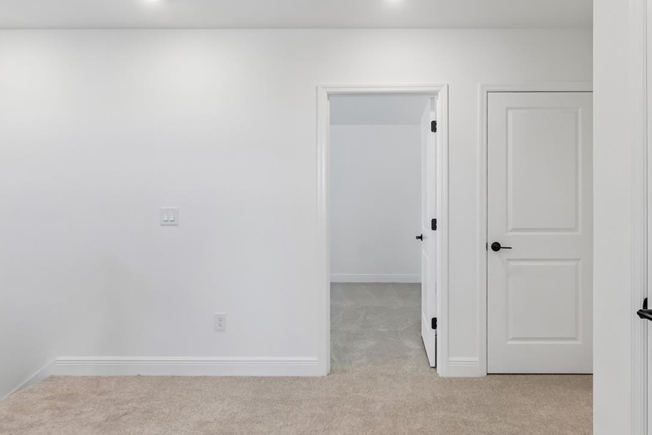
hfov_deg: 77.4
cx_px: 402
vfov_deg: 57.2
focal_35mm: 22
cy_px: 209
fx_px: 398
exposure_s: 1/10
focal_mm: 10
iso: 100
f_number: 7.1
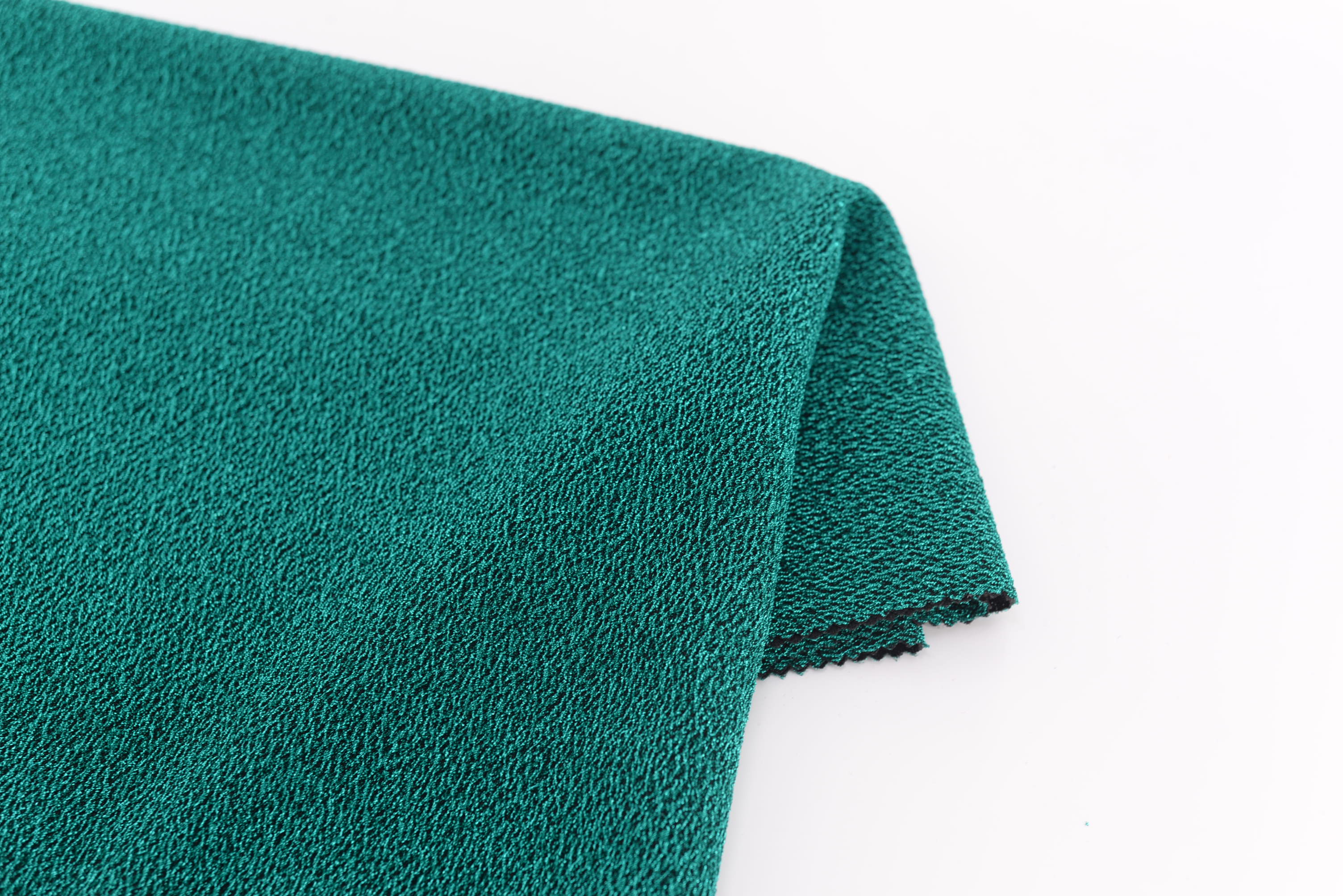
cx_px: 672
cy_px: 448
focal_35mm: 50
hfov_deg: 39.6
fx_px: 1866
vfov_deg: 27.0
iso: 100
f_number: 4
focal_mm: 50
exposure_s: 1/60
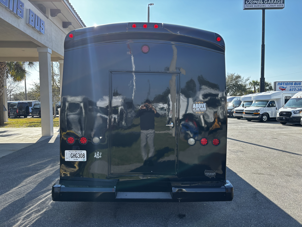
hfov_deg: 67.3
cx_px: 151
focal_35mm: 26
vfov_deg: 53.1
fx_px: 227
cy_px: 114
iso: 50
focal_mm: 5.96
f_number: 1.6
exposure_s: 1/581
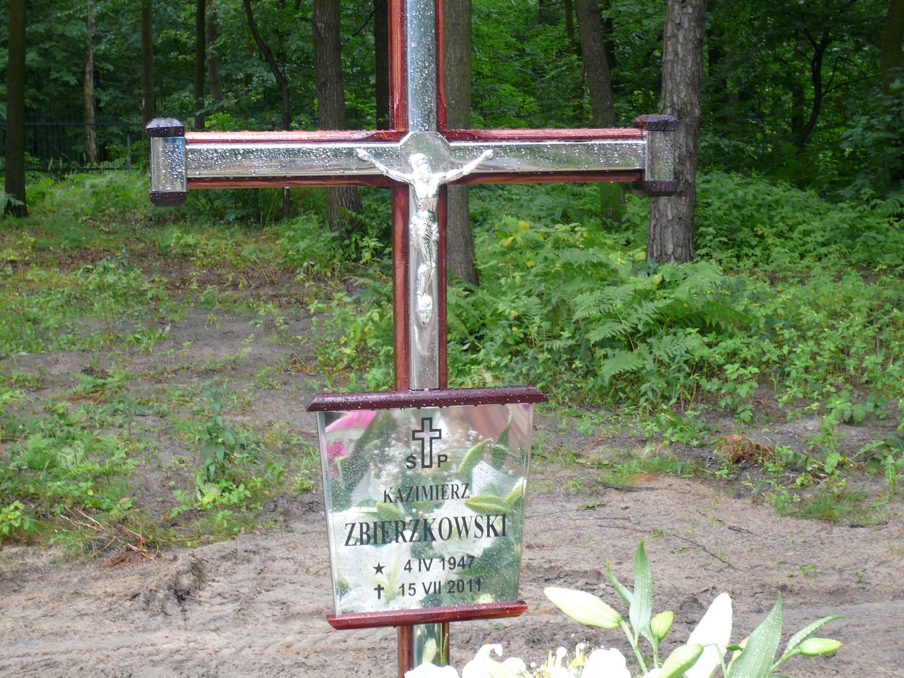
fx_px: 1515
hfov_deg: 33.2
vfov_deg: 25.2
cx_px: 452
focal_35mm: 58
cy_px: 339
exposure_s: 1/40
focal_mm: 9.6
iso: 100
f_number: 4
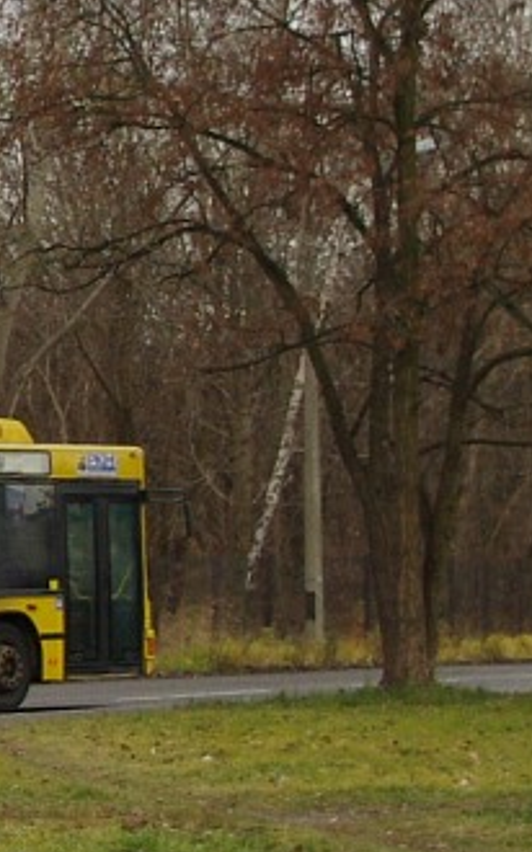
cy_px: 90
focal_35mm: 100
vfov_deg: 20.4
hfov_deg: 12.3
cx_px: -341
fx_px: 2322
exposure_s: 1/320
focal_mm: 24.38
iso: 400
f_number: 4
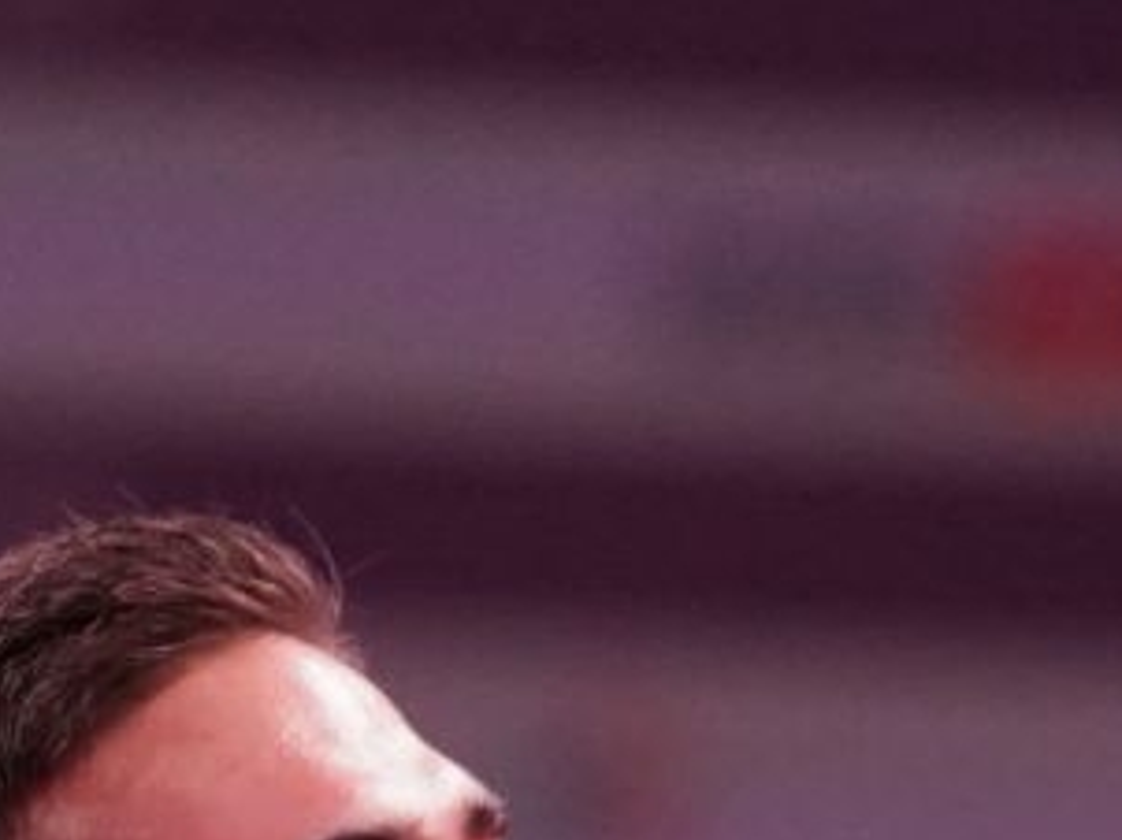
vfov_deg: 1.3
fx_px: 37180
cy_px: 1680
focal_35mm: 1148
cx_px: 1479
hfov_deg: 1.7
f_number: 2.8
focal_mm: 200
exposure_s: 1/1000
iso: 4000
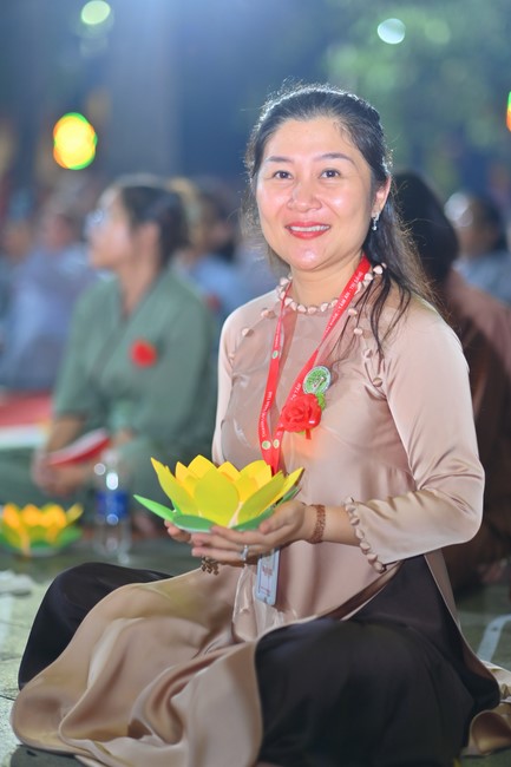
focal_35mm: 85
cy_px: 384
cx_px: 256
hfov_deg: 16.1
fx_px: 1811
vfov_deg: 23.9
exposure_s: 1/160
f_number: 2
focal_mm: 85
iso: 800
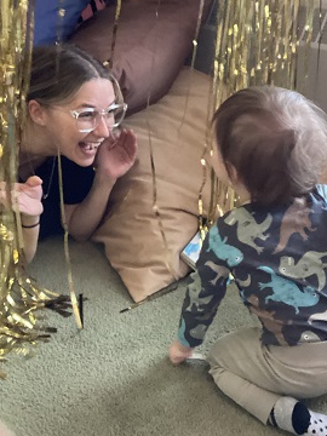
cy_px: 187
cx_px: 211
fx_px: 542
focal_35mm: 43
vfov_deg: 43.7
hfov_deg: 33.4
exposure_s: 1/25
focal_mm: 3.3
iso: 800
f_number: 2.4
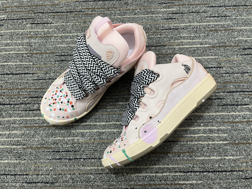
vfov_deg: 53.1
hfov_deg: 67.3
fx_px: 189
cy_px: 94
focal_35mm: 26
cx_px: 126
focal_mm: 5.1
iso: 80
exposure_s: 1/50
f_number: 1.6
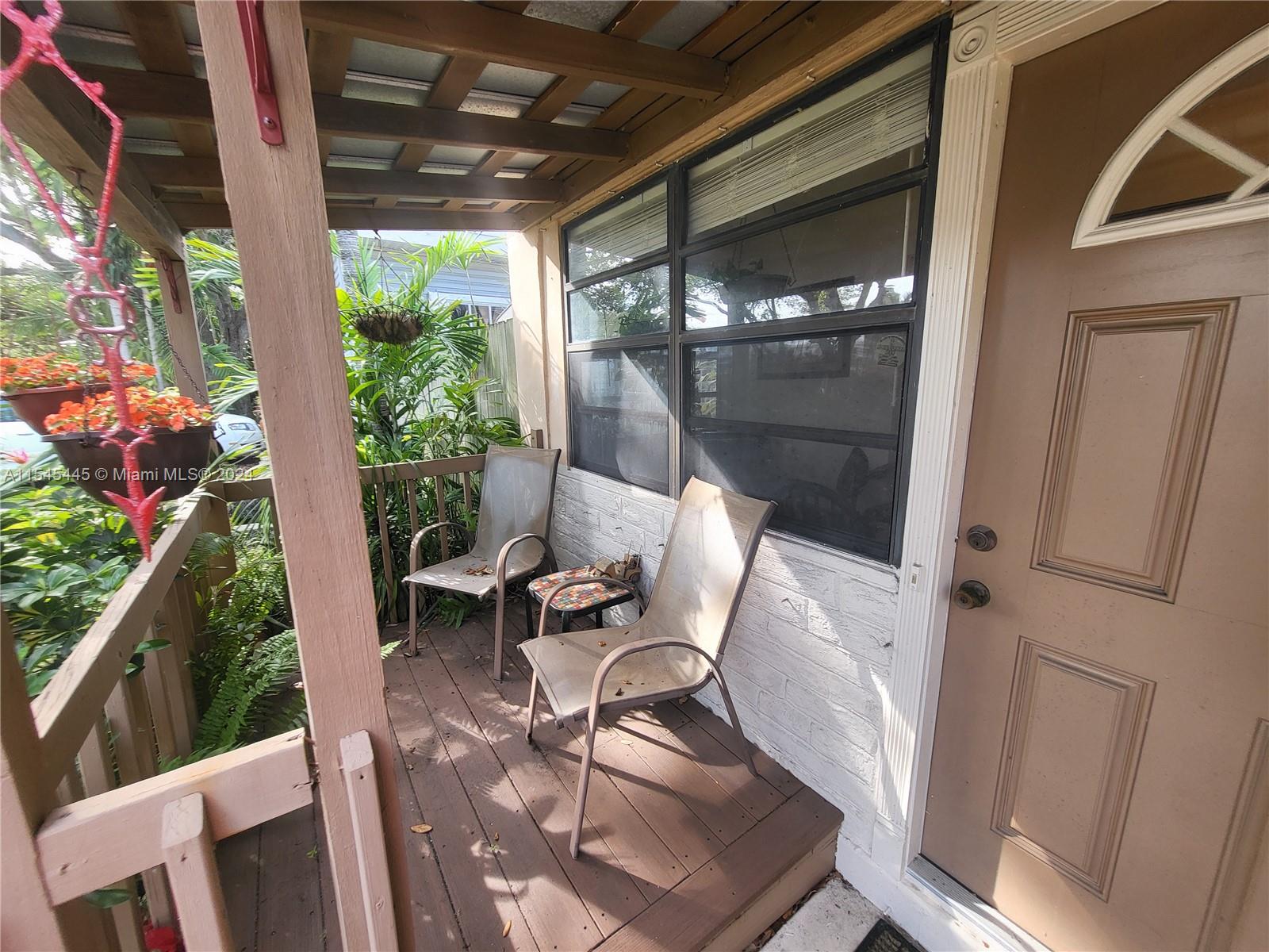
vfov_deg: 89.9
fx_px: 477
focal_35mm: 13
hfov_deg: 106.2
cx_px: 634
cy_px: 476
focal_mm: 1.74
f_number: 2.2
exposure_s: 1/60
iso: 50
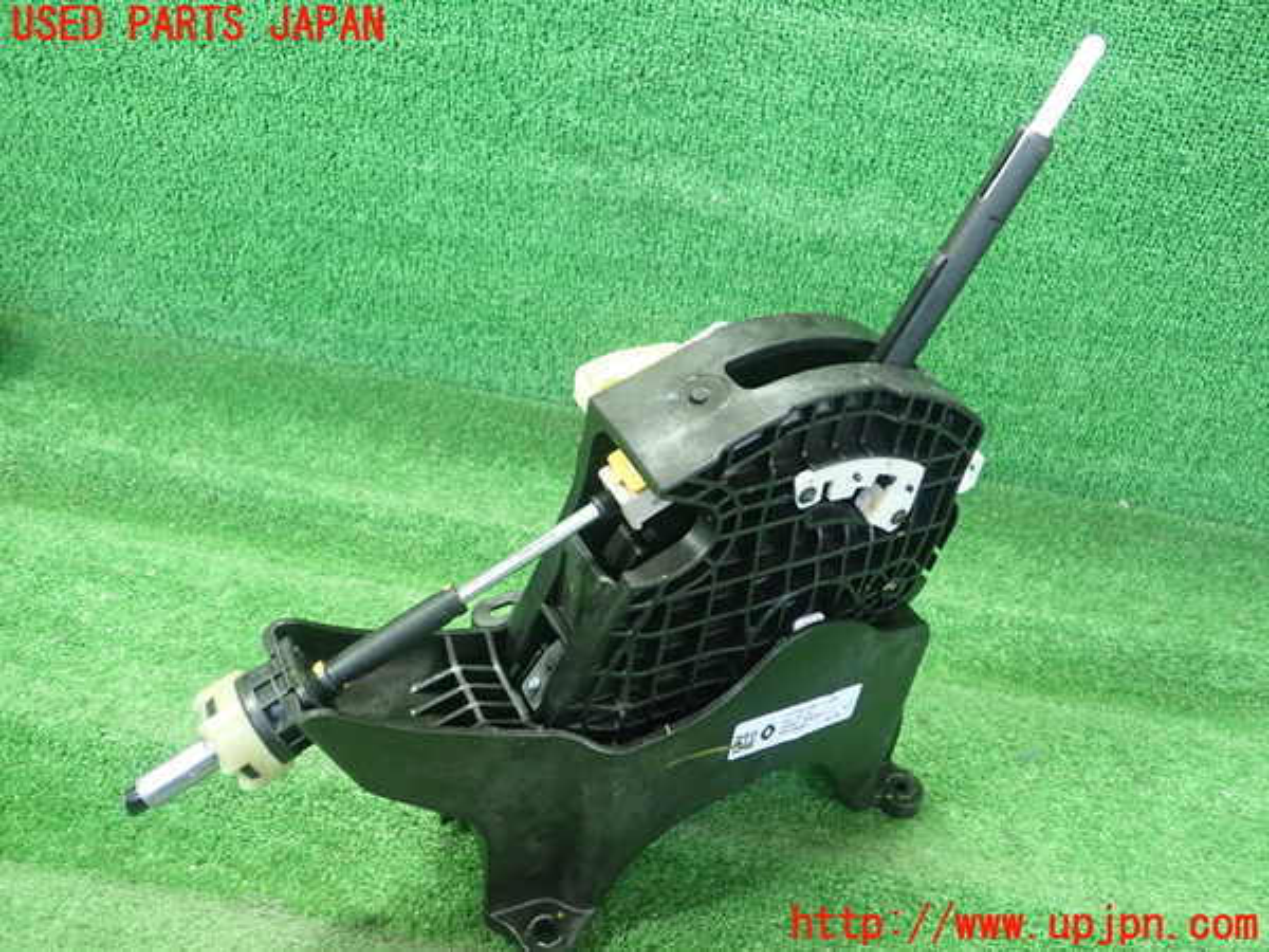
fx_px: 1100
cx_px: 634
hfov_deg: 60.0
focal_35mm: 30
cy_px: 476
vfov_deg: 46.8
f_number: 2.3
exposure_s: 1/125
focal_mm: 5.5
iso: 800
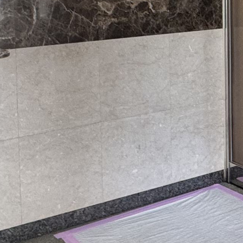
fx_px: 619
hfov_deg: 21.6
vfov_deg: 21.4
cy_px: -2
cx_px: 228
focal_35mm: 78
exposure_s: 1/99
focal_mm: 2.22
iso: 200
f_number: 2.2
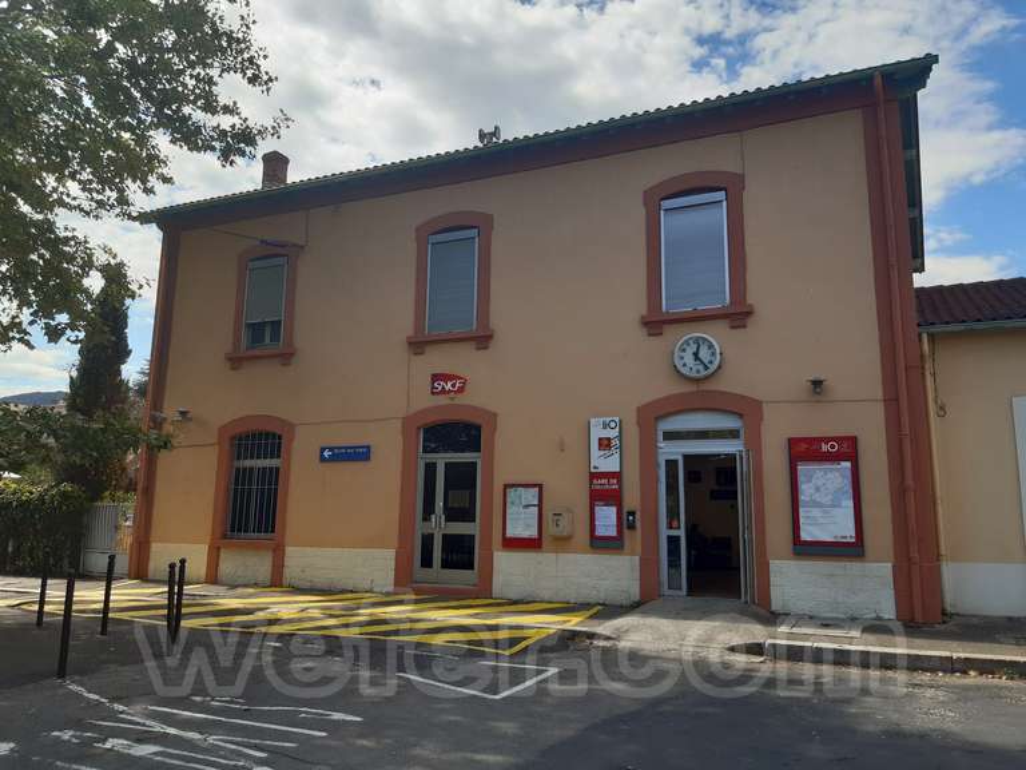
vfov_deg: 53.1
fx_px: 771
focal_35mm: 26
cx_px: 513
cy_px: 385
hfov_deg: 67.3
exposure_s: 1/1091
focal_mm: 3.92
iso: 40
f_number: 1.7
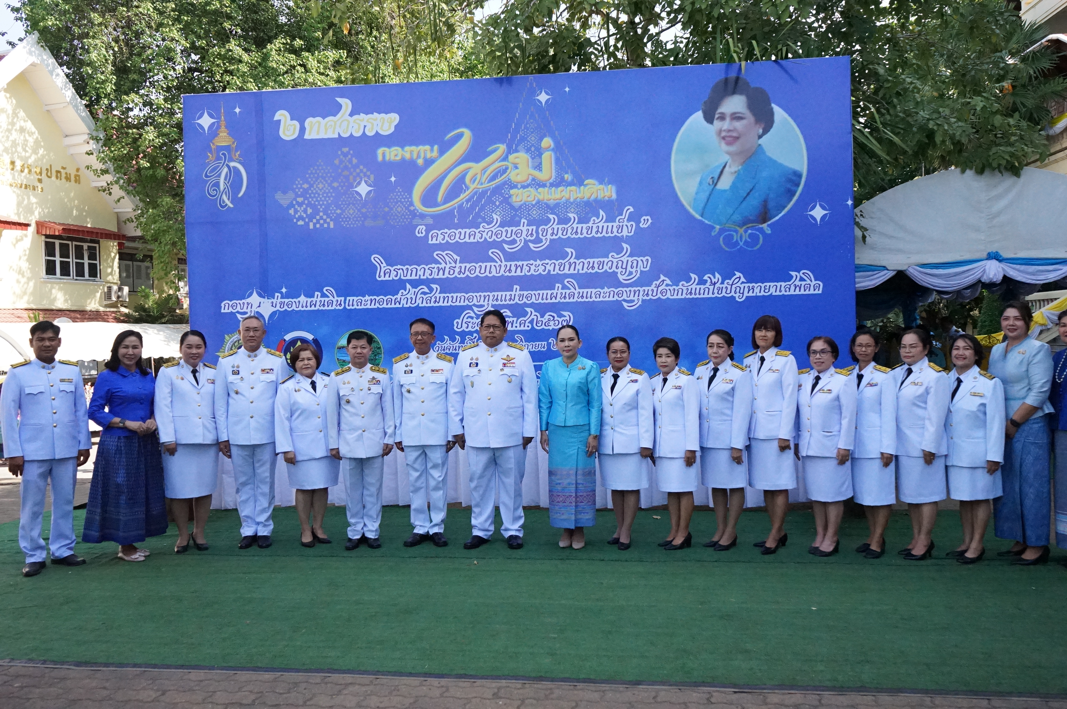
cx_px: 534
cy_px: 354
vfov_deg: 44.9
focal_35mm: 29
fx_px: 859
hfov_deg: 63.7
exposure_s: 1/2500
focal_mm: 29
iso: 8000
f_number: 10
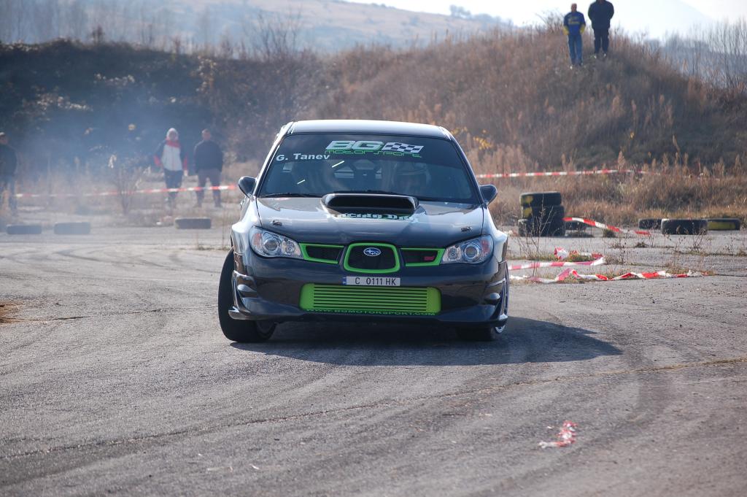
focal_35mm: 180
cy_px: 248
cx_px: 374
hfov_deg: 11.4
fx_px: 3732
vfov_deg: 7.6
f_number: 5
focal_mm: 120
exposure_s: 1/1250
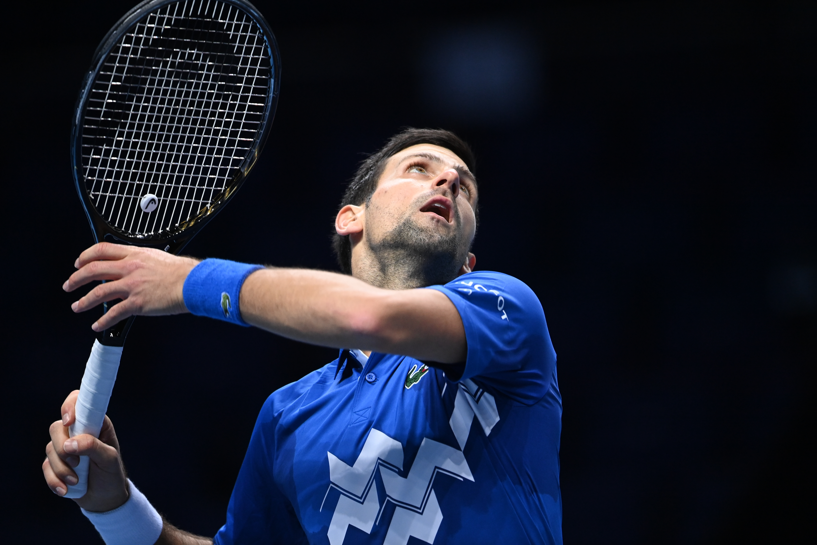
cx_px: 408
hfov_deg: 4.1
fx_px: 11346
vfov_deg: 2.7
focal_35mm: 500
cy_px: 272
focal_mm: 500
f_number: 4
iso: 4000
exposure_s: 1/800
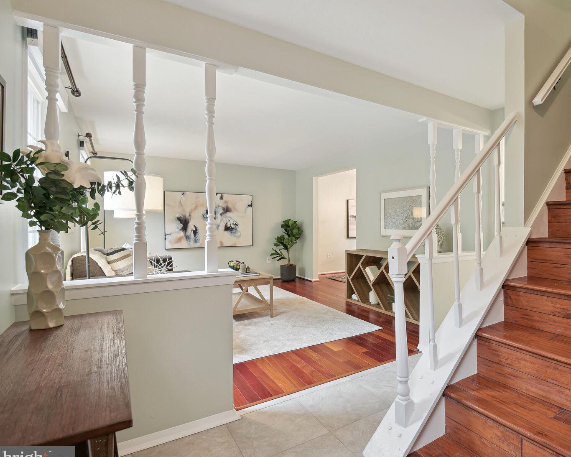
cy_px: 231
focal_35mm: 19
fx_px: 321
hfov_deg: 81.7
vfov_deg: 70.9
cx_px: 358
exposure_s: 1/3.33
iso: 400
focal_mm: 16
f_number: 8
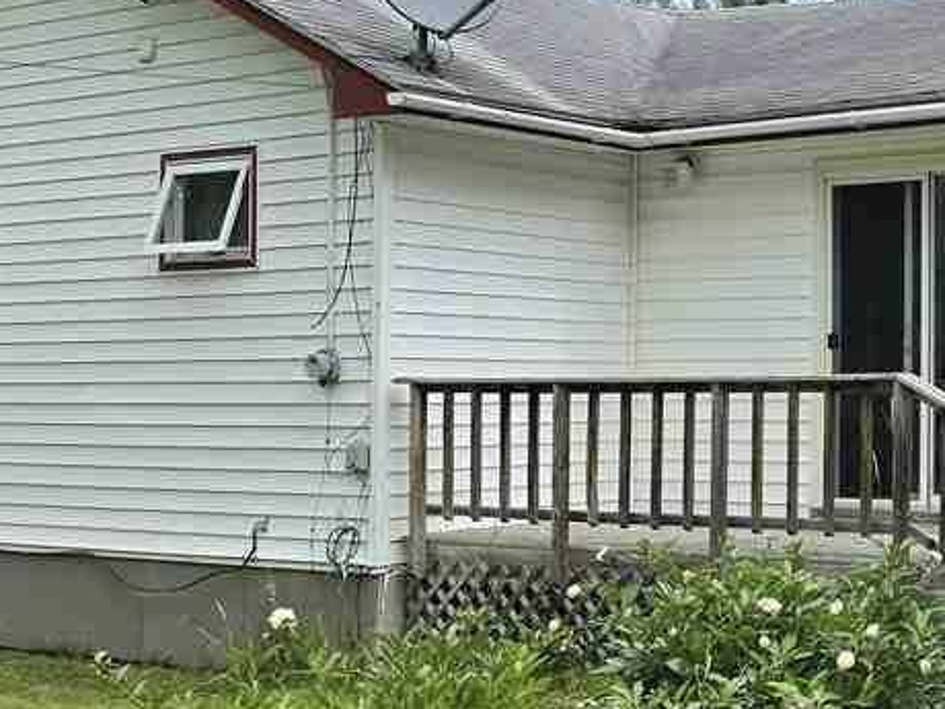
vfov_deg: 22.9
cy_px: 319
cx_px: 1048
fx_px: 1747
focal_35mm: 64
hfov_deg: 27.6
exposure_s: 1/385
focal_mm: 6.3
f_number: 1.7
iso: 12
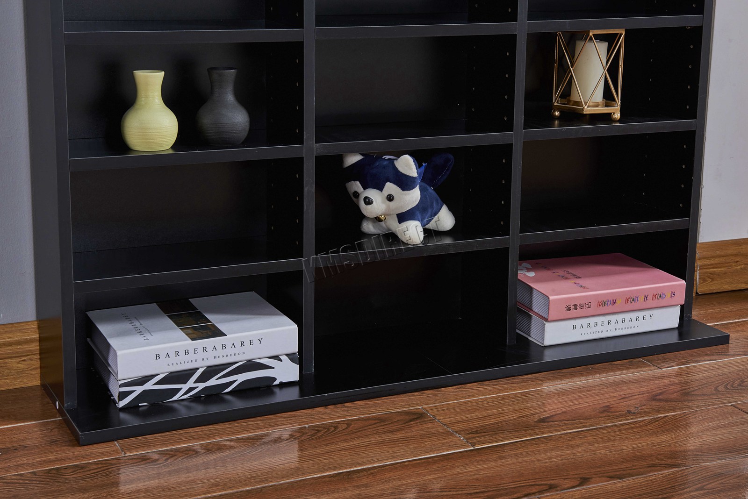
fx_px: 1289
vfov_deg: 21.9
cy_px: 250
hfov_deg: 32.4
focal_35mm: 62
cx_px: 374
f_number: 13
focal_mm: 62
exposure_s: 1/125
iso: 200
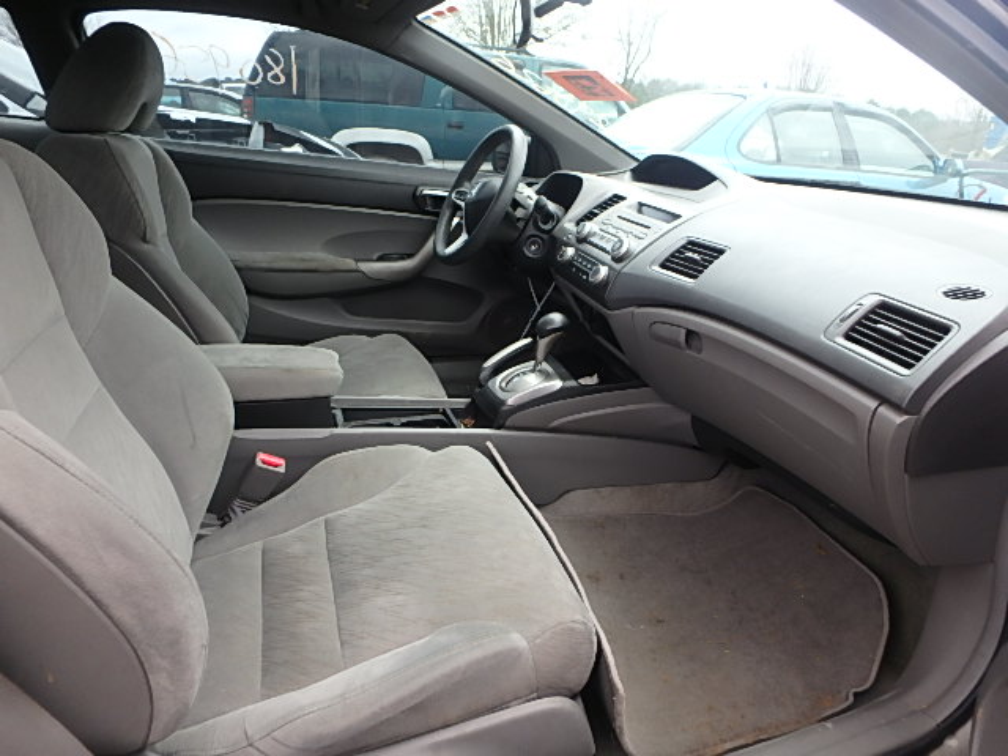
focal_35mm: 21
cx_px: 504
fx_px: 612
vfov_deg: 63.4
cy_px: 378
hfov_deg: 79.0
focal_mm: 3.7
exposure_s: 1/80
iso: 125
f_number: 3.5
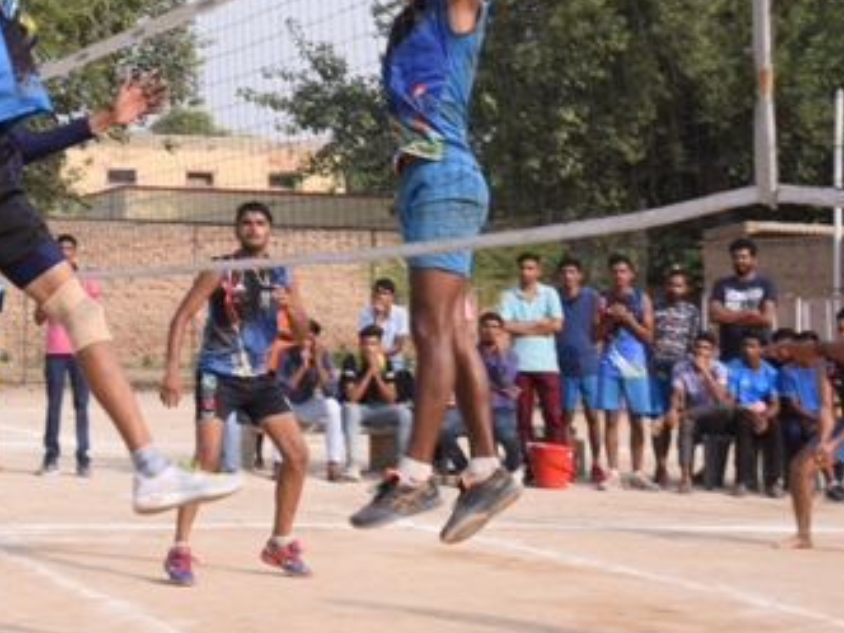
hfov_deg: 19.7
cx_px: 109
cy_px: 85
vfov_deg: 15.0
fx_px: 2389
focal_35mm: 98
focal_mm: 44
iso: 320
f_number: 13
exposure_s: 1/160
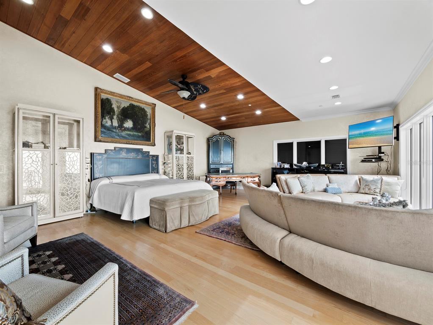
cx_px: 216
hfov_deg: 102.0
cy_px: 162
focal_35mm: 14
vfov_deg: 85.7
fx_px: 175
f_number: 11
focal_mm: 7
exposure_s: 1/3
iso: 200
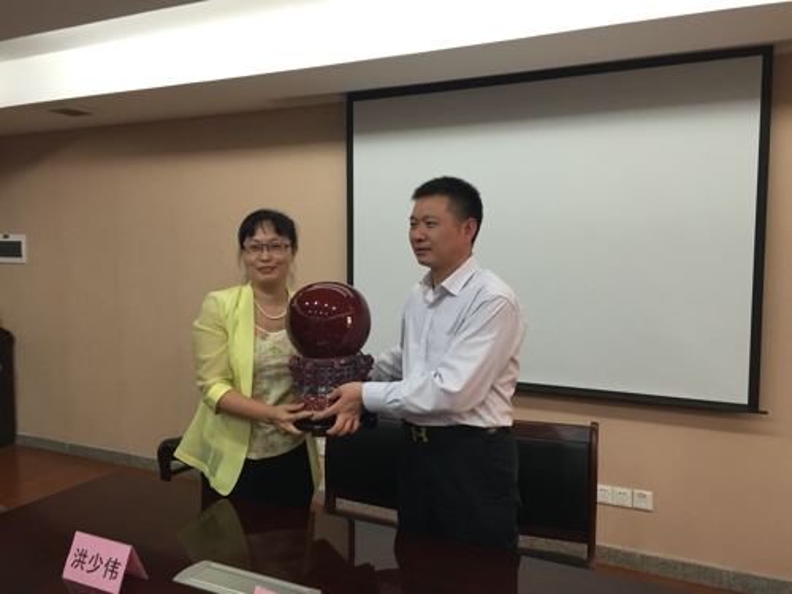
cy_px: 297
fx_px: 664
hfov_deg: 61.7
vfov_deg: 48.2
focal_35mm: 29
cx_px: 396
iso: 125
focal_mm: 4.15
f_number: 2.2
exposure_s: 1/33
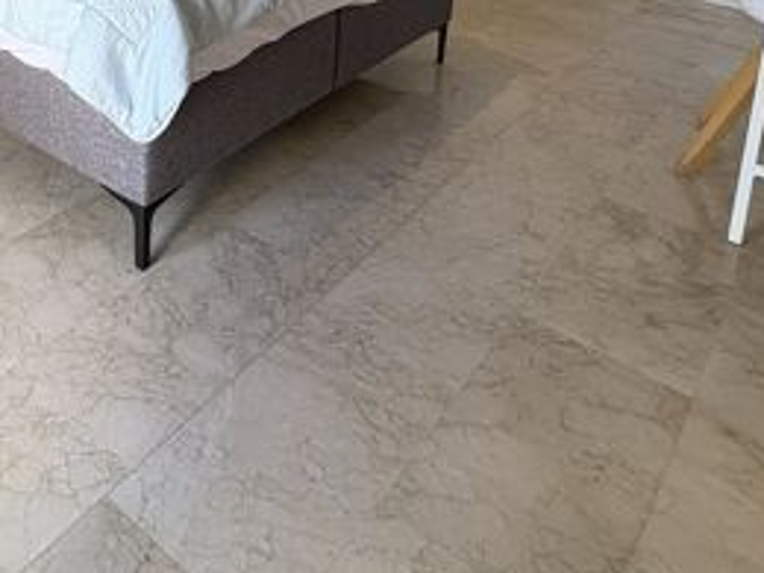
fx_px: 839
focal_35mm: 38
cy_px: -120
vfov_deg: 31.4
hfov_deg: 45.1
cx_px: 96
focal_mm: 2.22
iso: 64
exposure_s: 1/100
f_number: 2.2
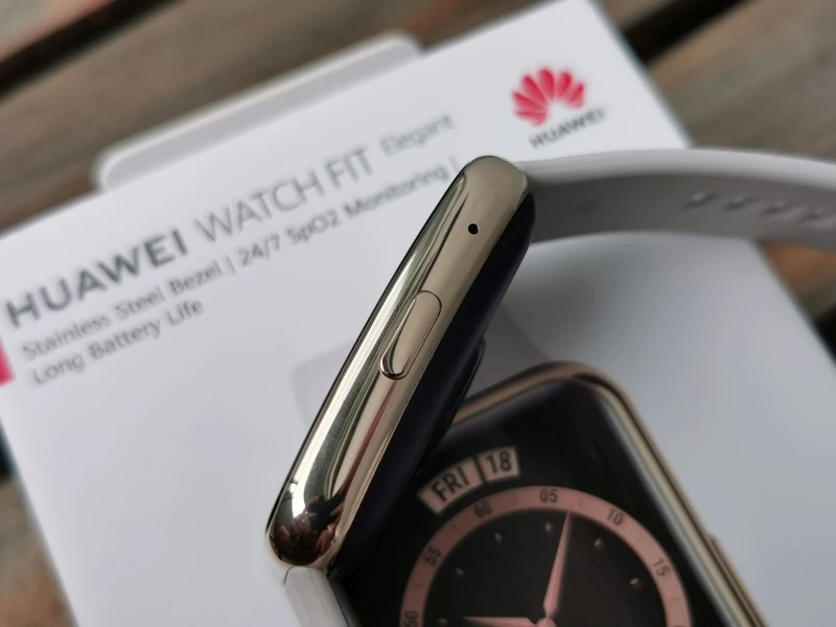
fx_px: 1063
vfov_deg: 32.9
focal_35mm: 44
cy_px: 314
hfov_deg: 42.9
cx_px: 418
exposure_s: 1/539
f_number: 1.6
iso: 50
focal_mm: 5.56
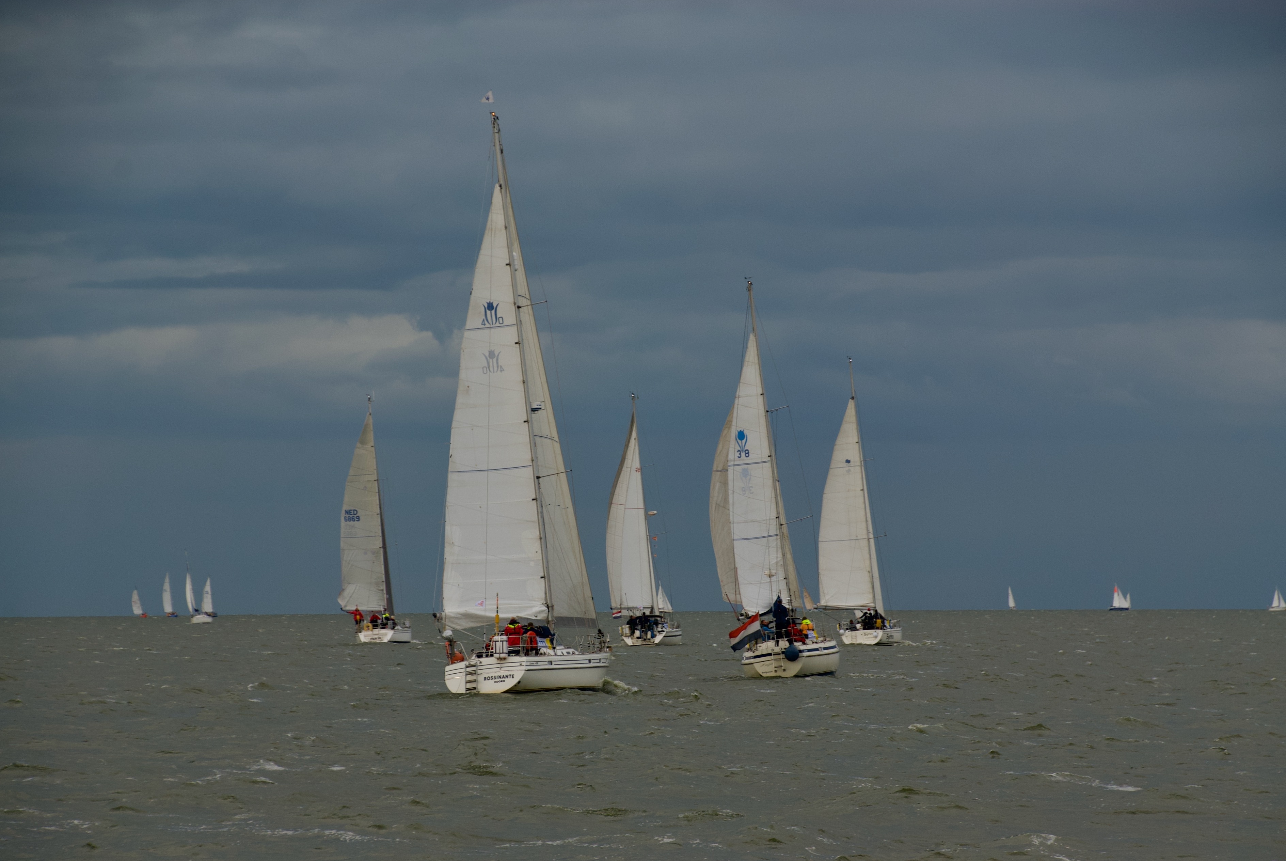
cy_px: 430
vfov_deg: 7.1
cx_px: 643
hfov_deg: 10.5
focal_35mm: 195
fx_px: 6974
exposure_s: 1/200
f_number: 7.1
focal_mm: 130
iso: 200
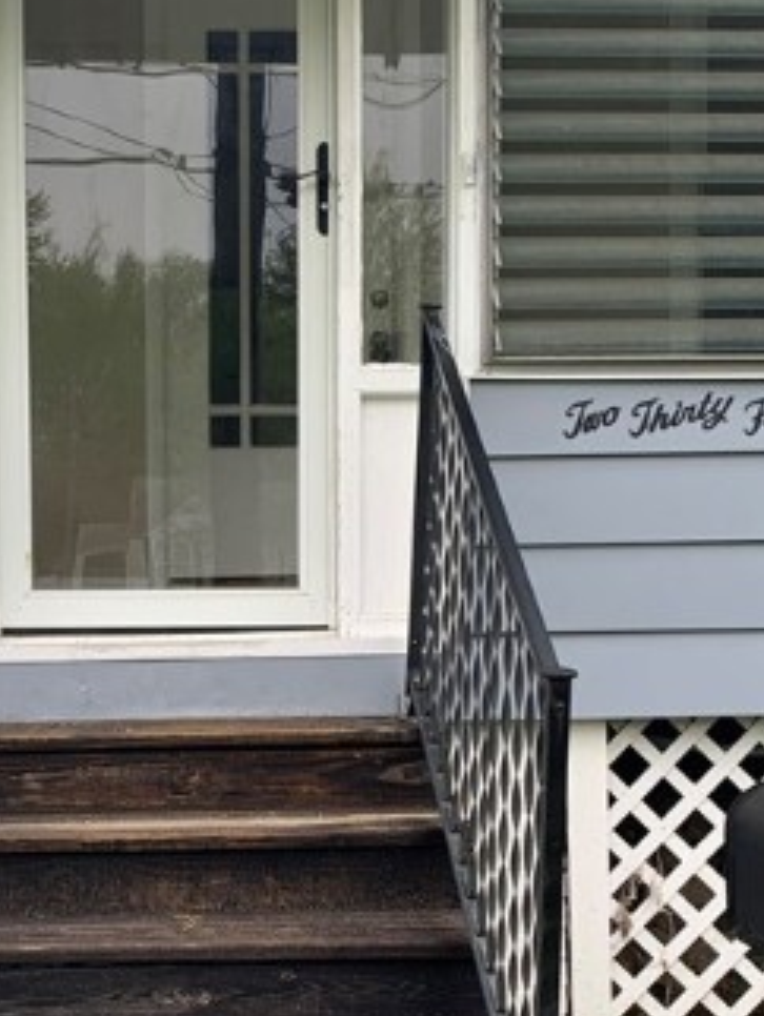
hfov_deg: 23.5
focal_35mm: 62
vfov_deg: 30.9
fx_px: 1822
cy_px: 682
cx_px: 227
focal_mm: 4.25
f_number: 1.8
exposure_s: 1/122
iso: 25
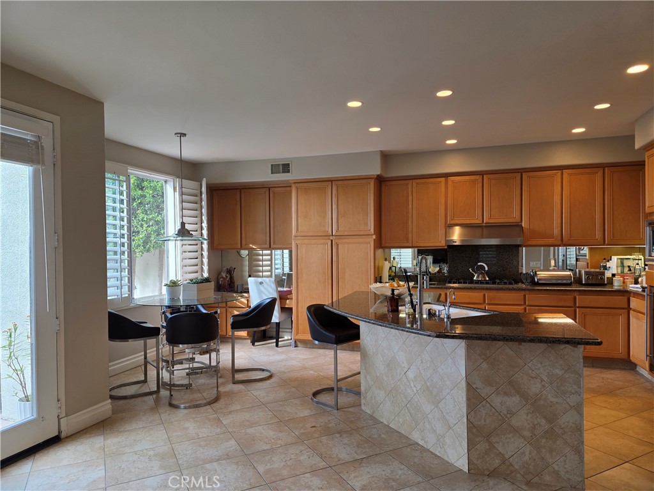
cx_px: 327
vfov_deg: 58.9
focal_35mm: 23
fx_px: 435
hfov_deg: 73.9
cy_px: 246
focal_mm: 6.3
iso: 50
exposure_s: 1/120
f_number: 1.7
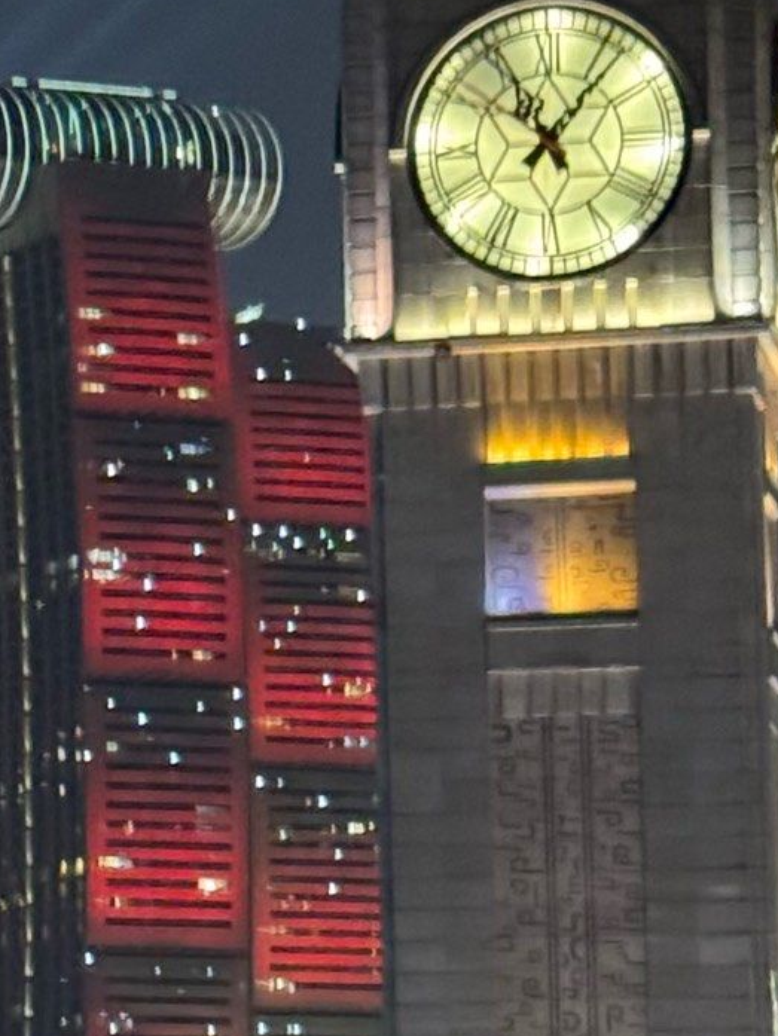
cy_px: 684
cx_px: -321
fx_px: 5632
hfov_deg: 7.8
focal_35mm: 188
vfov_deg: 10.5
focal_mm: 6.76
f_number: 1.78
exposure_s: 1/25
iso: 500
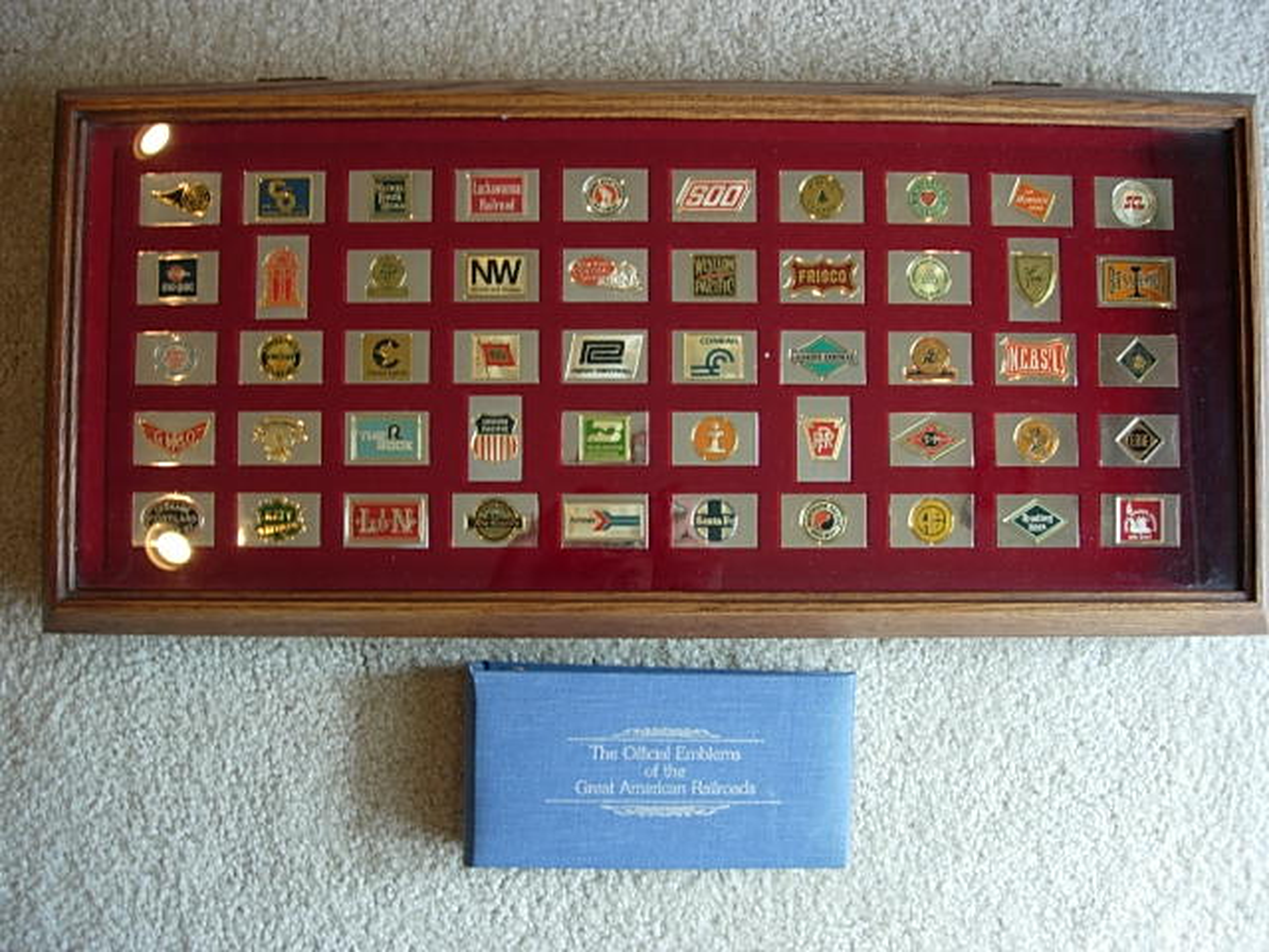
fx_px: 1393
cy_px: 476
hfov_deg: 49.0
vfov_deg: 37.7
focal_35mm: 38
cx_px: 634
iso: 64
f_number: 2.8
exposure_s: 1/19
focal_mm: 7.8
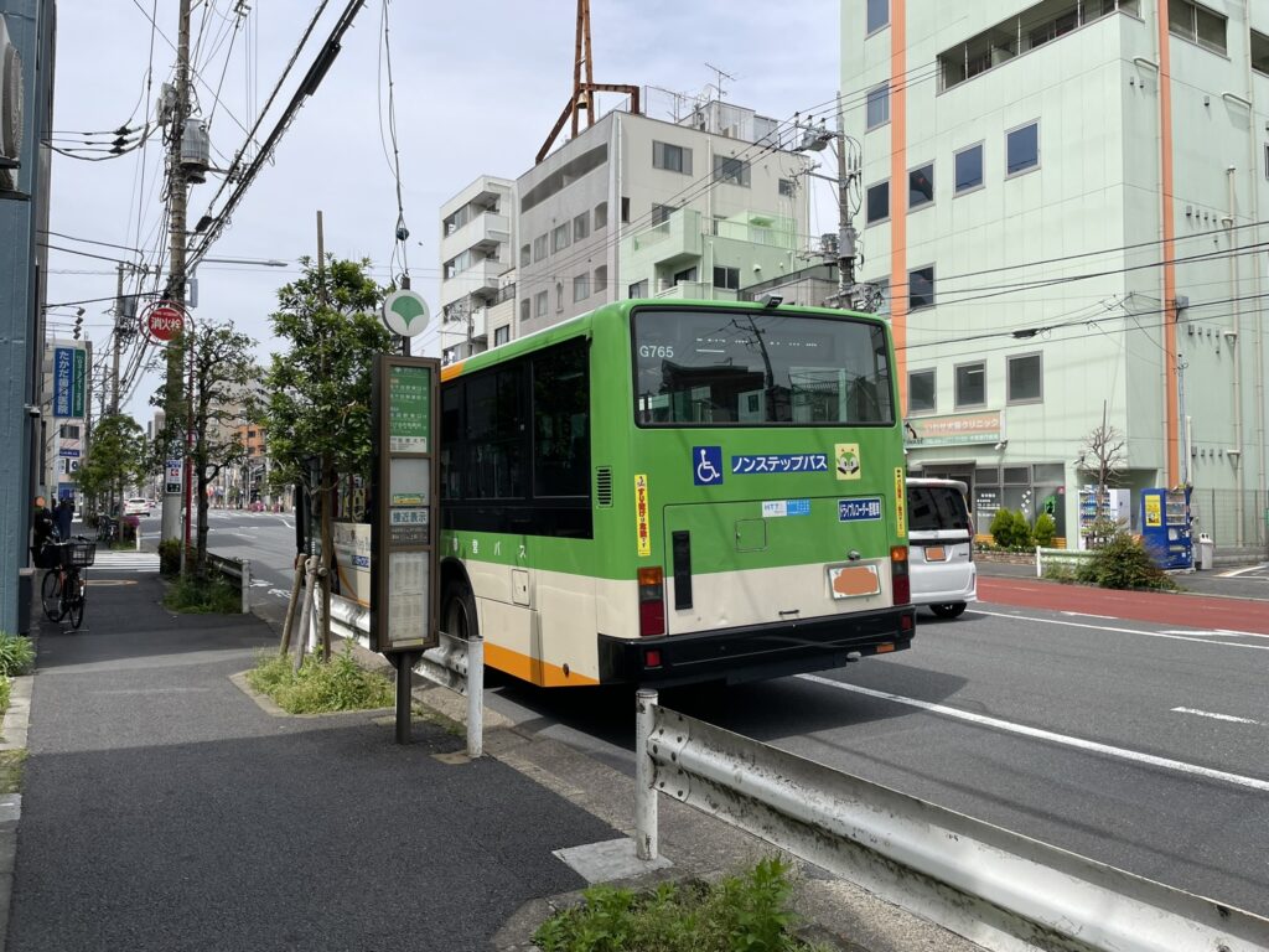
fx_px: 953
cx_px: 634
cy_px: 476
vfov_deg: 53.1
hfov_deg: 67.3
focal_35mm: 26
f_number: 1.6
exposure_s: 1/3125
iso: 32
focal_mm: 4.2
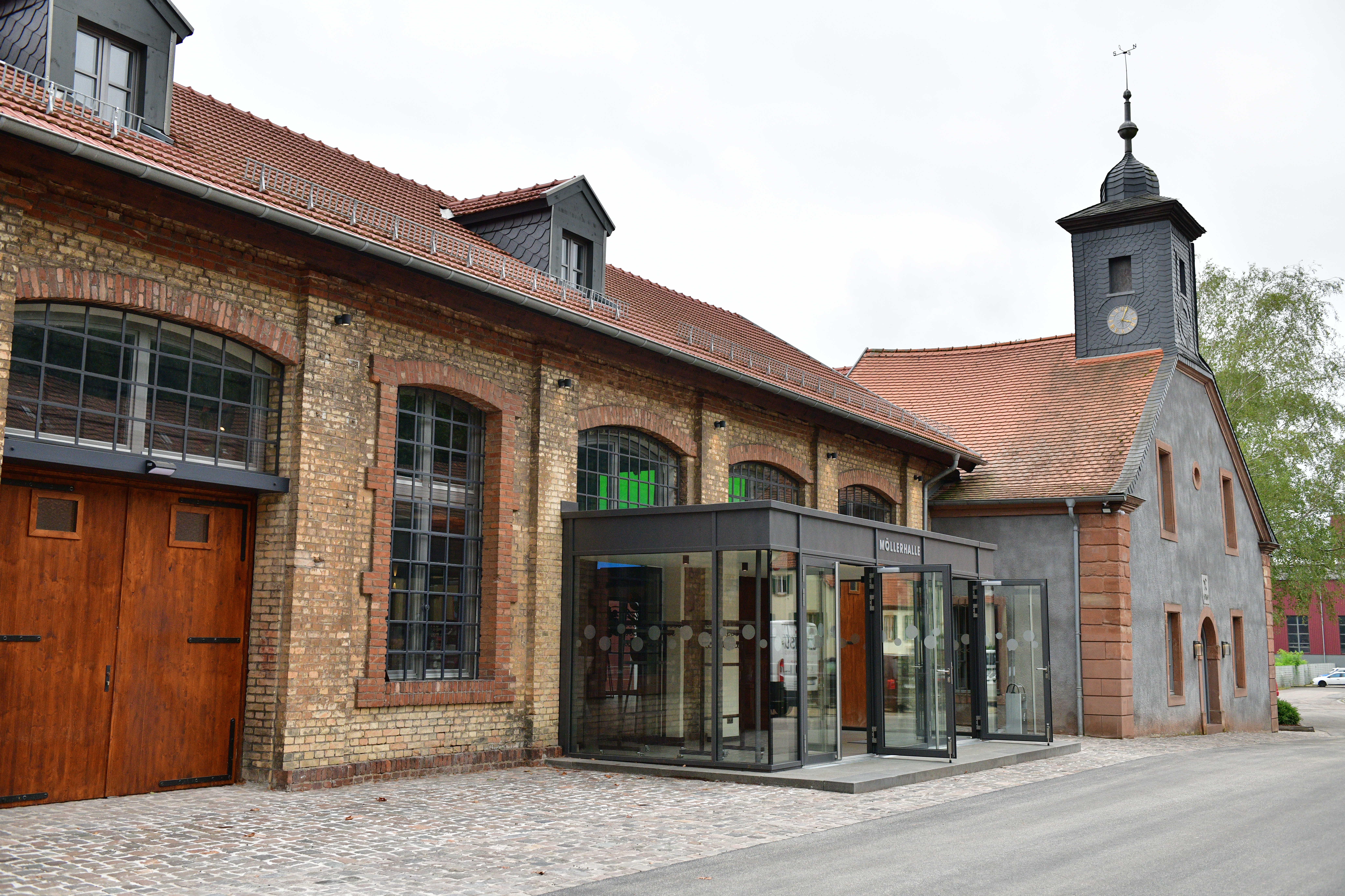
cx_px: 672
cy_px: 448
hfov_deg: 50.7
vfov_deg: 35.1
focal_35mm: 38
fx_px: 1420
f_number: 5.6
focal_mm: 38
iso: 1250
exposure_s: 1/2500
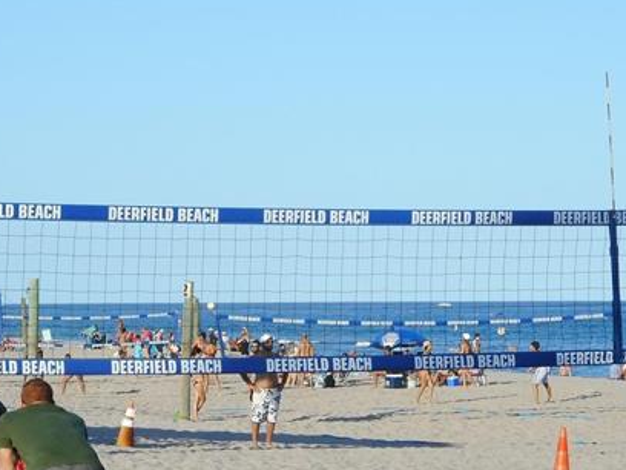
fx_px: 2731
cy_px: 346
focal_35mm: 151
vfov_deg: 9.8
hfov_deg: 13.0
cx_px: 124
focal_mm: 13.8
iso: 80
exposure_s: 1/320
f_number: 5.5
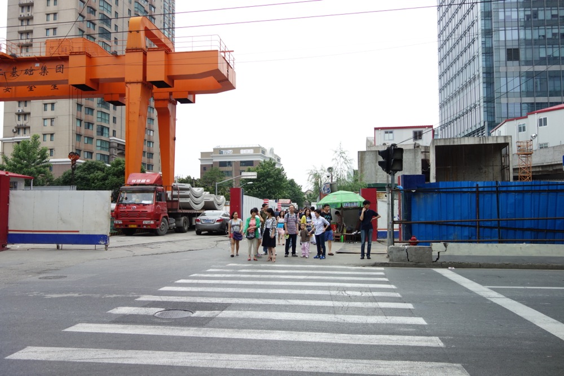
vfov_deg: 46.4
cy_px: 188
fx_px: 439
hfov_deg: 65.5
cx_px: 282
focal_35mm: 28
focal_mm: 10.4
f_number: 1.8
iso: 125
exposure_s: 1/2000
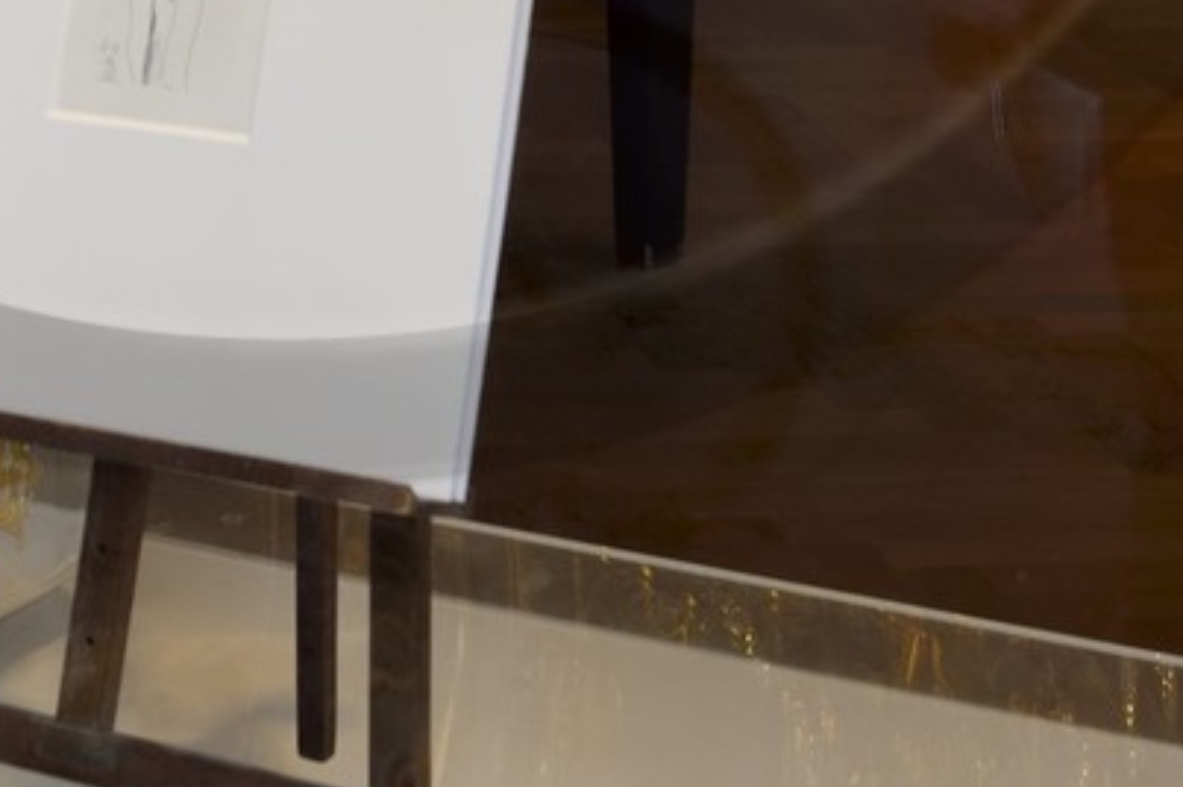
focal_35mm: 123
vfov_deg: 10.3
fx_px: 4039
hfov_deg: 16.6
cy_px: -737
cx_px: 285
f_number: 7.1
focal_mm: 31
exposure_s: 1/40
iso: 200
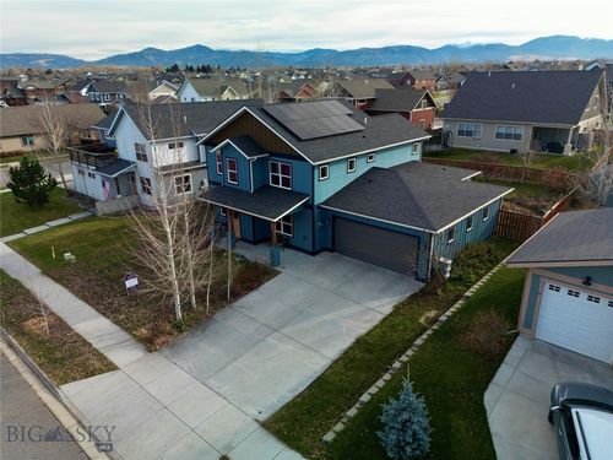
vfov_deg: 56.8
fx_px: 425
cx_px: 306
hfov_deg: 71.6
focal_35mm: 24
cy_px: 230
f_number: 1.7
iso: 110
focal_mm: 6.72
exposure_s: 1/640
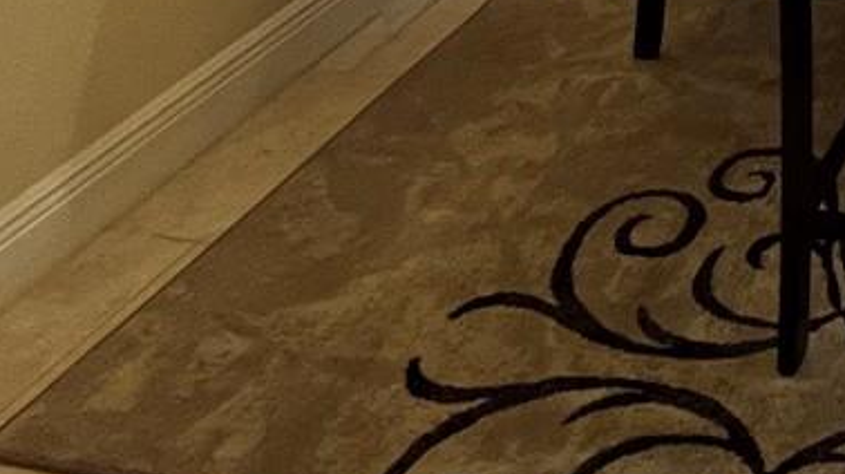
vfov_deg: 14.0
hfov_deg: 28.5
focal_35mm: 60
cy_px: -655
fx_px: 1343
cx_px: 1107
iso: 200
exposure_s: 1/60
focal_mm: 1.57
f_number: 1.8
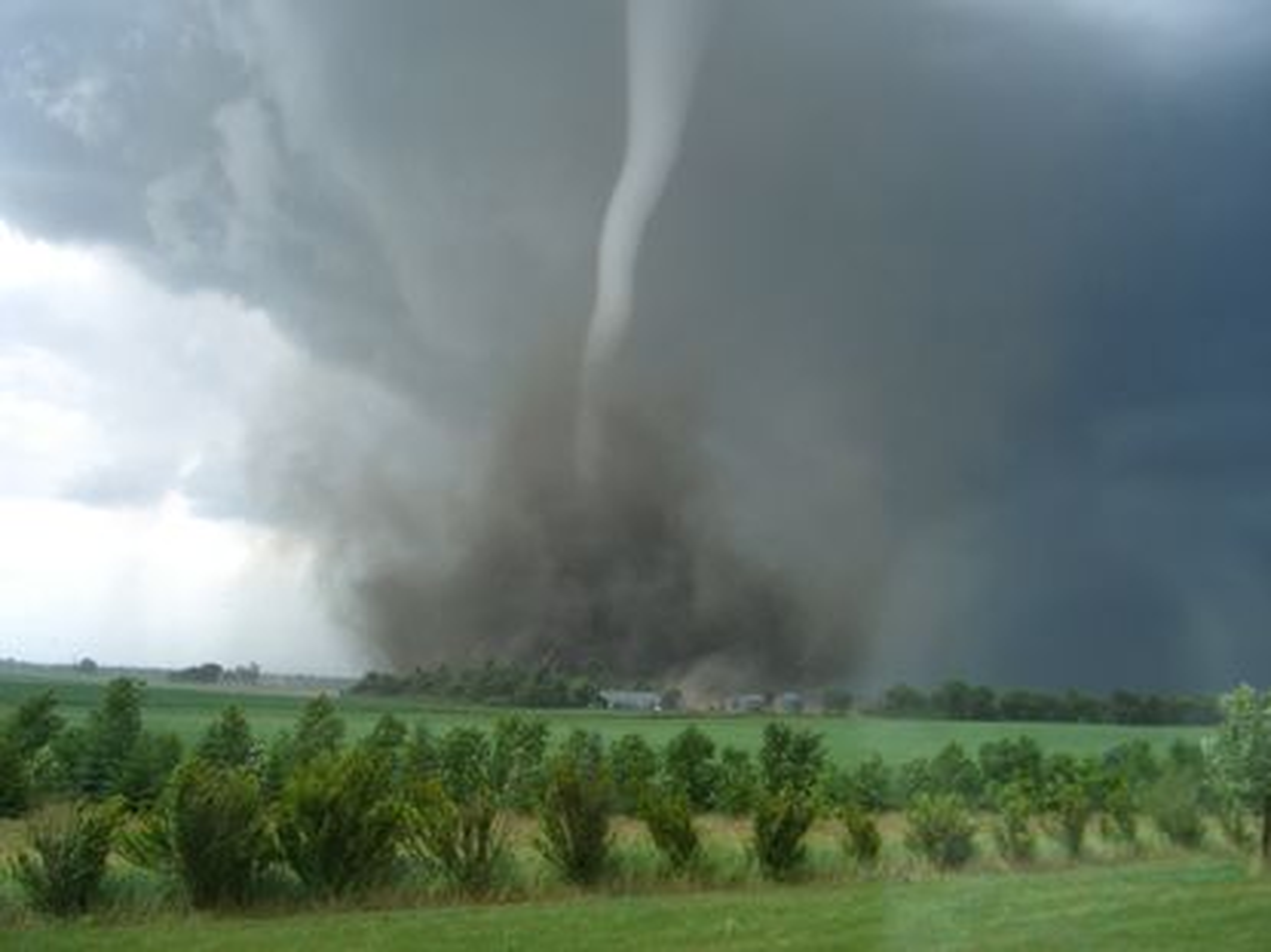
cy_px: 476
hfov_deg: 49.0
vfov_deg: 37.7
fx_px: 1395
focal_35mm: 38
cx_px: 636
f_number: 2.8
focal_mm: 7.9
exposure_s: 1/200
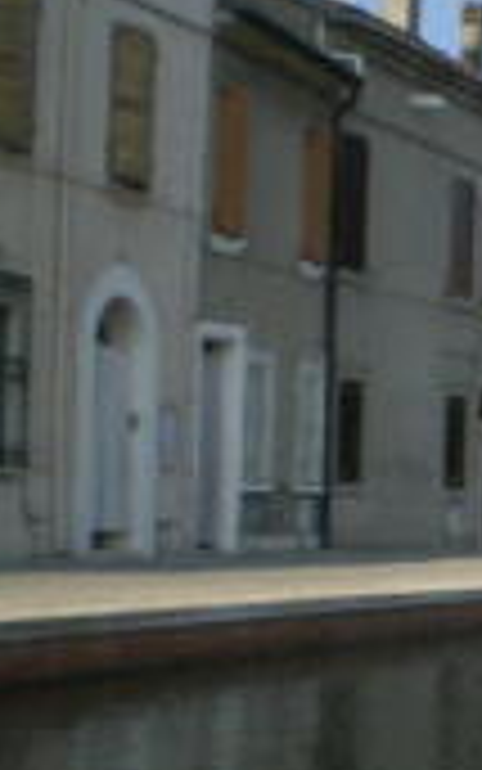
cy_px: 673
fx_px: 2478
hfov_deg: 10.4
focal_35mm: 118
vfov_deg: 17.4
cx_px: 905
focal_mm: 6.3
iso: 50
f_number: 4.6
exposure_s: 1/356
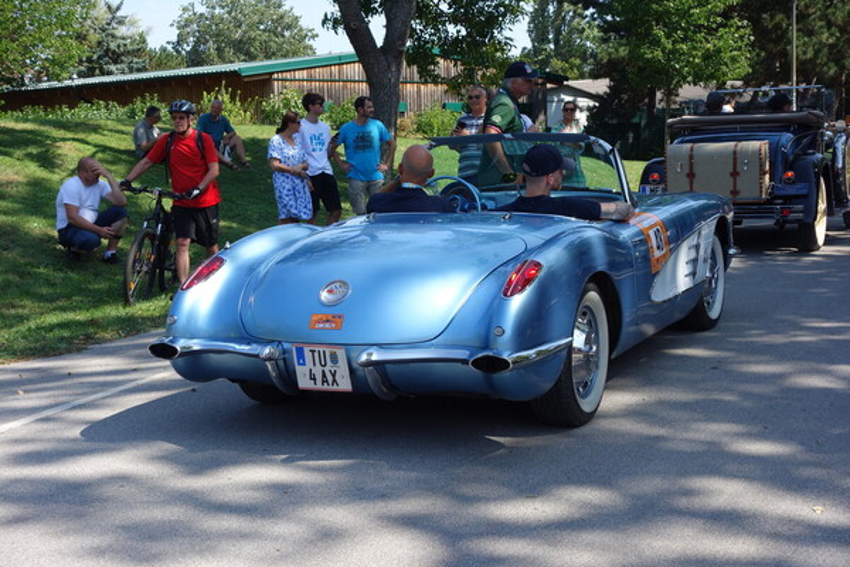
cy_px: 284
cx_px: 425
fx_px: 1299
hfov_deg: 36.2
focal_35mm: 55
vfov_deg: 24.6
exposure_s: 1/250
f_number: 5.6
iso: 125
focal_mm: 20.41
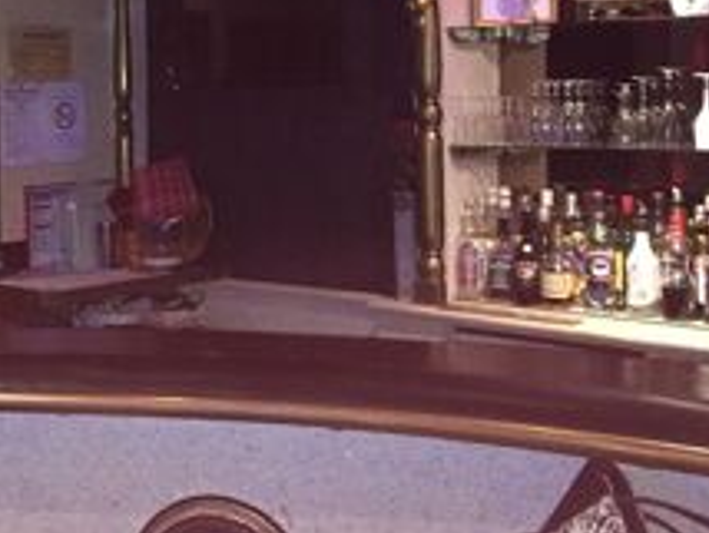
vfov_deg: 22.4
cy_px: 129
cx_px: 50
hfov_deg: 28.5
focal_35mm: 65
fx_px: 1333
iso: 320
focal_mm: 4.15
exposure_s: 1/17
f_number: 2.2
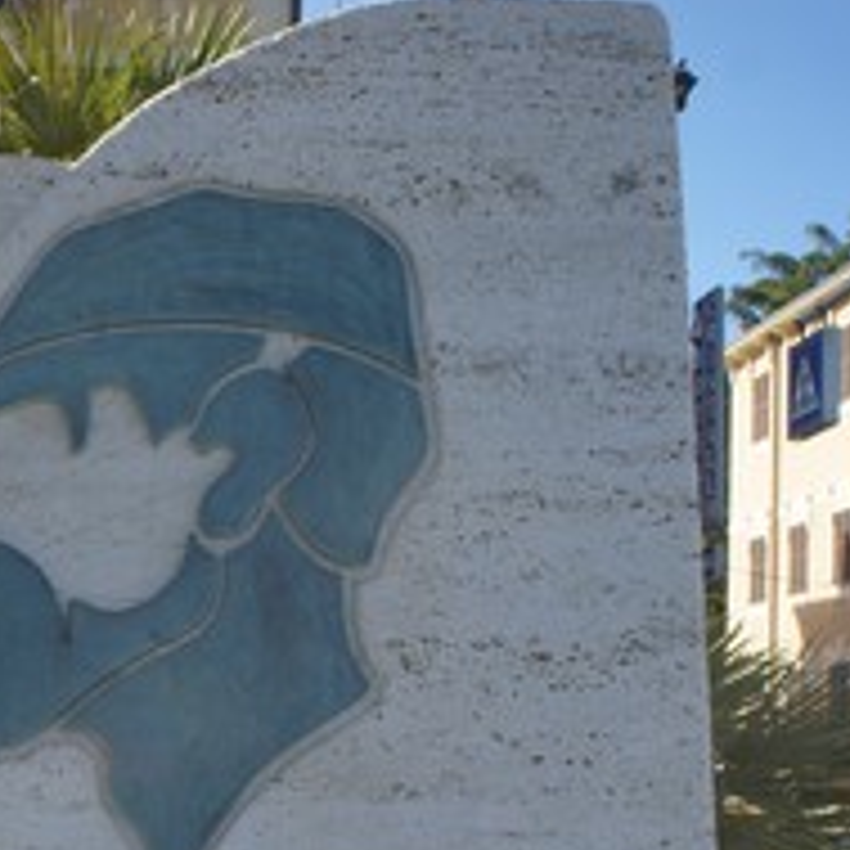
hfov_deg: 27.0
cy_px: 661
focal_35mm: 62
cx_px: 139
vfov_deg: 27.3
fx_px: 1722
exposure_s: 1/250
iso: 200
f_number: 8
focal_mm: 20
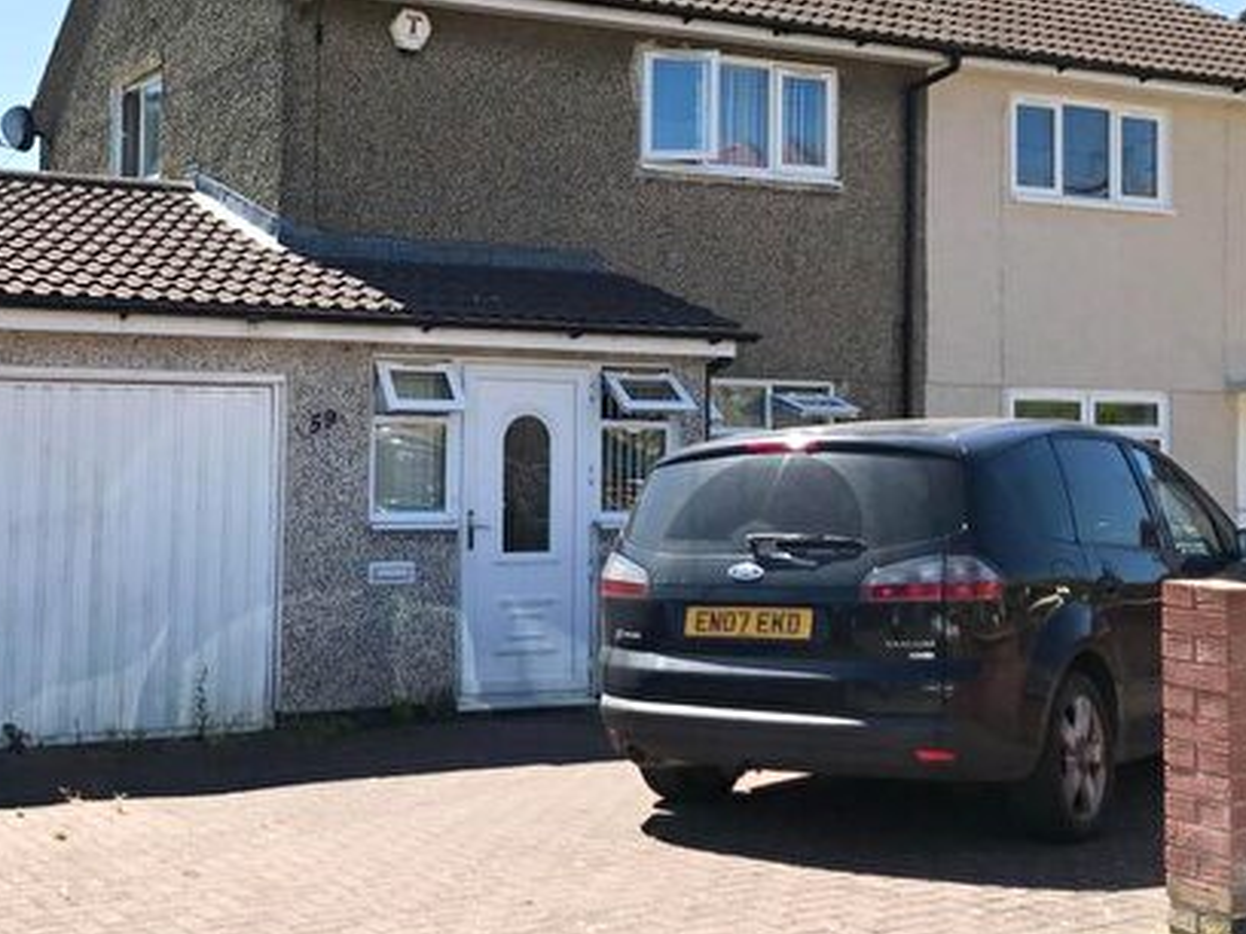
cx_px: 336
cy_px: 359
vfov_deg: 30.2
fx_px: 1728
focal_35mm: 48
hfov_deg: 38.8
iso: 20
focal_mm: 3.99
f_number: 1.8
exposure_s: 1/1808
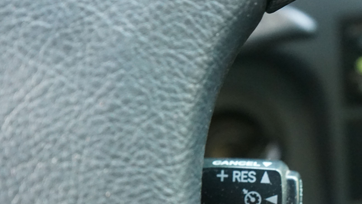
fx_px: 1017
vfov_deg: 11.3
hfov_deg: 20.1
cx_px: 231
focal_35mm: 106
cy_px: 194
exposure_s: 1/10
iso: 6400
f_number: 5.6
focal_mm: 54
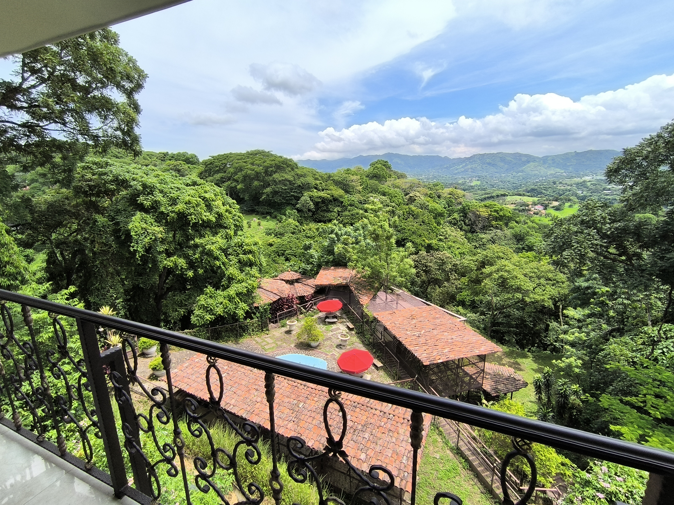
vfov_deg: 78.1
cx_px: 337
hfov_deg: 94.5
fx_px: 312
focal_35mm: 16
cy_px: 252
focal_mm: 1.65
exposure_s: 1/1743
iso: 50
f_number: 2.2
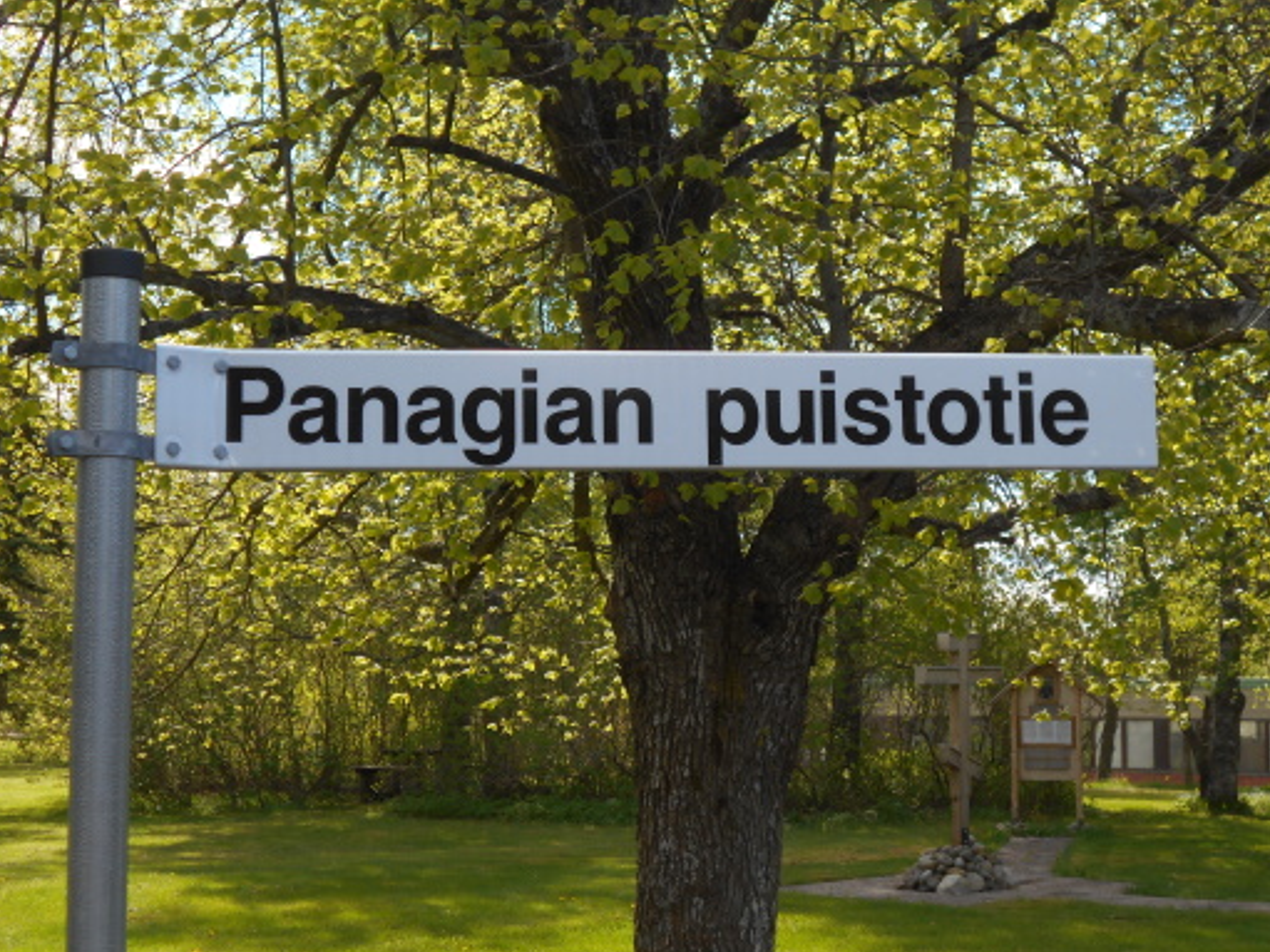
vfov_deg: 23.3
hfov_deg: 30.7
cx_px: 652
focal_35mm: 63
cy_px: 487
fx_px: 2311
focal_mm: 10
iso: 80
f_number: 4.9
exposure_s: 1/160
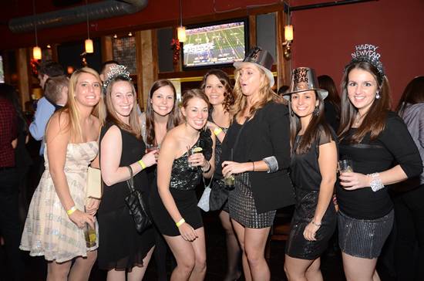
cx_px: 212
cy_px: 140
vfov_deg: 43.4
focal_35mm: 30
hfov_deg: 62.0
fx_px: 353
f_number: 3.5
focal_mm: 20
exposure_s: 1/40
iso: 1250
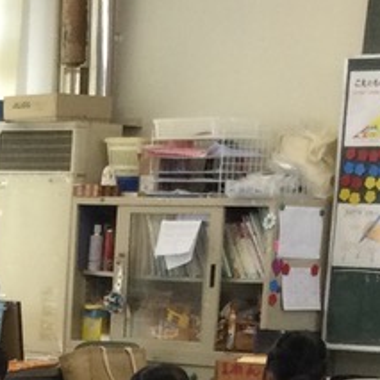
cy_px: 810
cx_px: -80
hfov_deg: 10.4
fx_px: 2049
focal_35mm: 165
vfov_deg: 9.7
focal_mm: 3.3
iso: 50
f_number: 2.4
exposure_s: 1/30
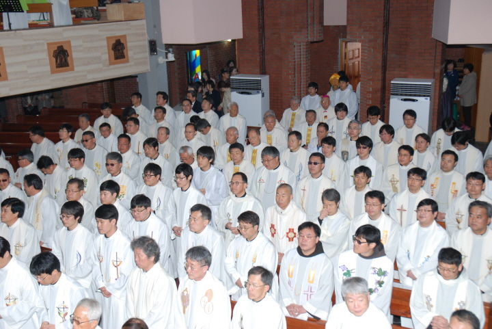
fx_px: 554
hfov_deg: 47.9
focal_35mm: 40
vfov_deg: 33.1
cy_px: 164
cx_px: 246
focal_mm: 27
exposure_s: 1/60
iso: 400
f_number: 5.6
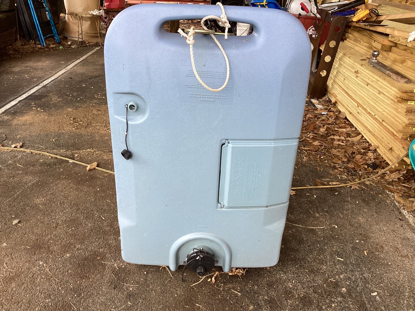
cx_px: 208
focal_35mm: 31
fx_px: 372
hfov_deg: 58.3
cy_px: 156
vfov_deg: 45.4
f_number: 2.4
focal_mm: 3.3
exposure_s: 1/120
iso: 25
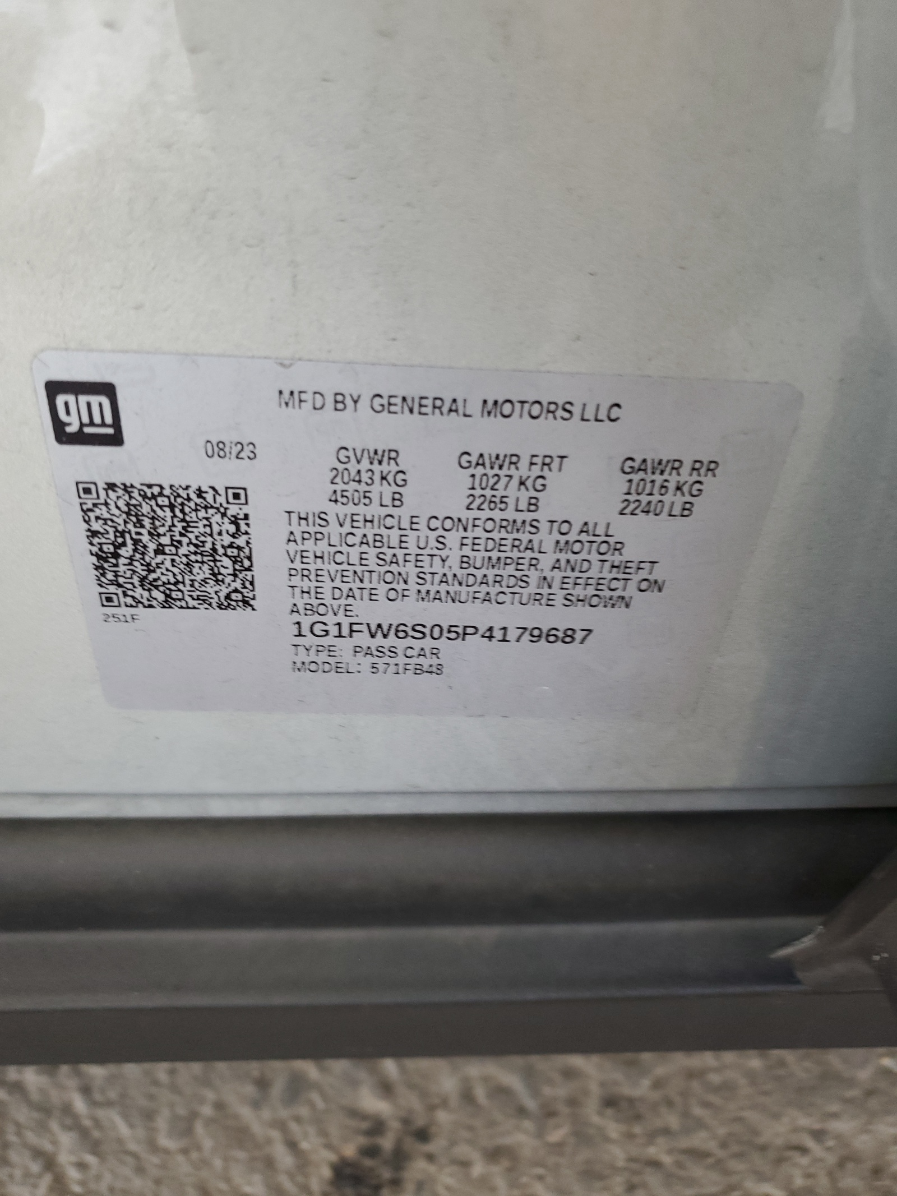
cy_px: 598
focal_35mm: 26
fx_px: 898
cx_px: 448
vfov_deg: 67.3
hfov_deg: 53.1
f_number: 1.5
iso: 81
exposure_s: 1/60.2
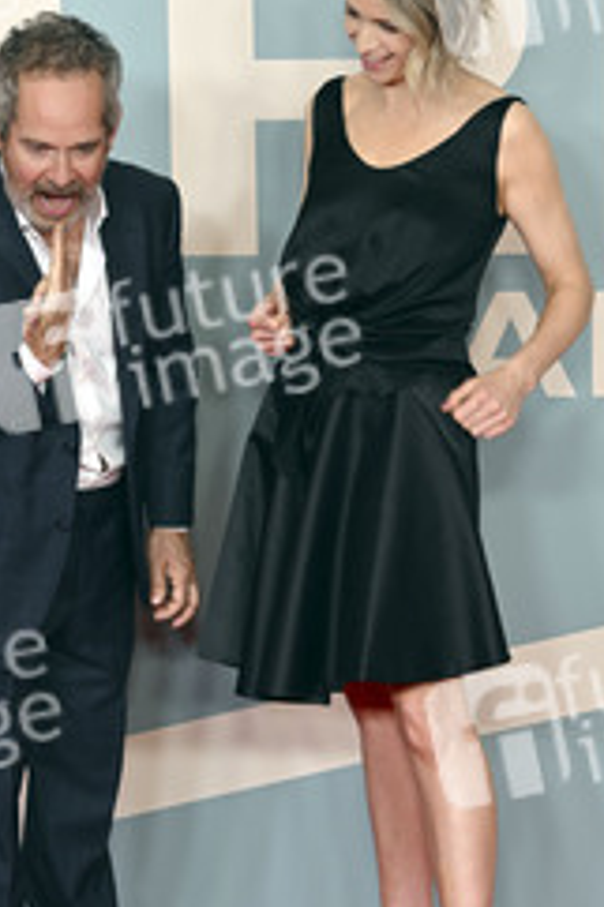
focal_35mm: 124
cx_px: 278
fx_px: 3125
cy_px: 532
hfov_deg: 11.0
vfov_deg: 16.5
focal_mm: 75
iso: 640
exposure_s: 1/125
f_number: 6.3
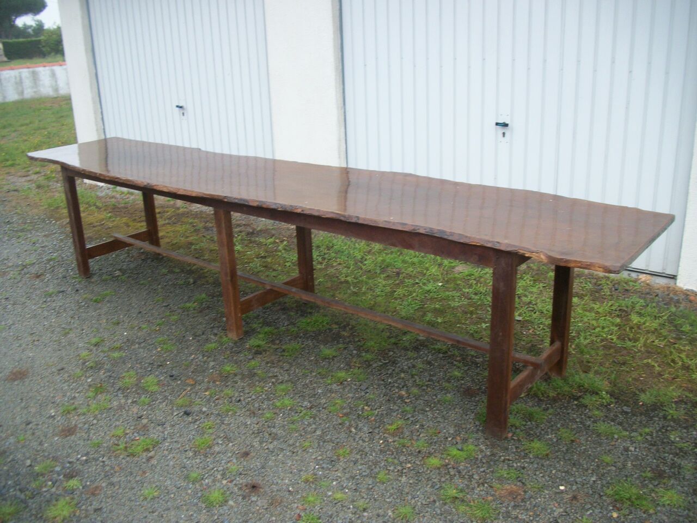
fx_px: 644
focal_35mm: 32
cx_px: 348
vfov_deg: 44.2
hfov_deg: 56.8
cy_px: 262
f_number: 2.9
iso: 80
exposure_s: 1/50
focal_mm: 5.7
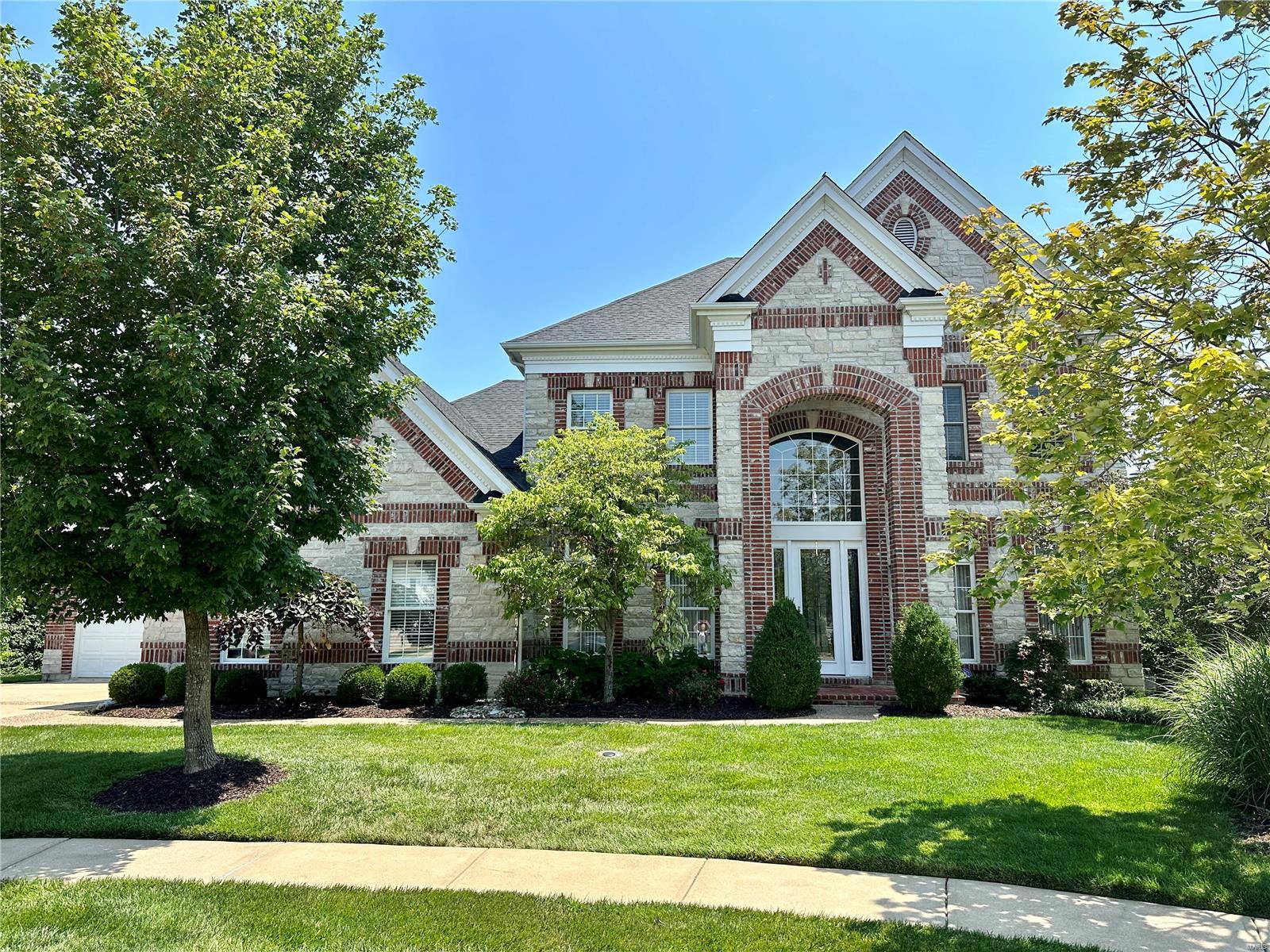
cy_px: 476
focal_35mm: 24
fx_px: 881
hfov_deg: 71.6
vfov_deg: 56.8
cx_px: 635
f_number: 1.78
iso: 80
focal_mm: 6.86
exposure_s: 1/3155
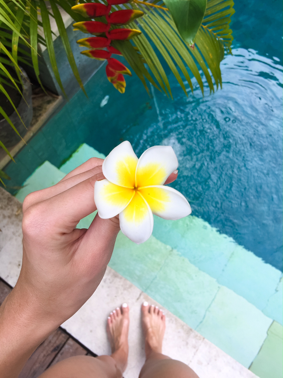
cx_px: 142
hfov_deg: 48.2
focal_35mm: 29
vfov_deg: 61.7
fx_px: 316
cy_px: 189
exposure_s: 1/146
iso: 32
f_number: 2.2
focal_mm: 4.15
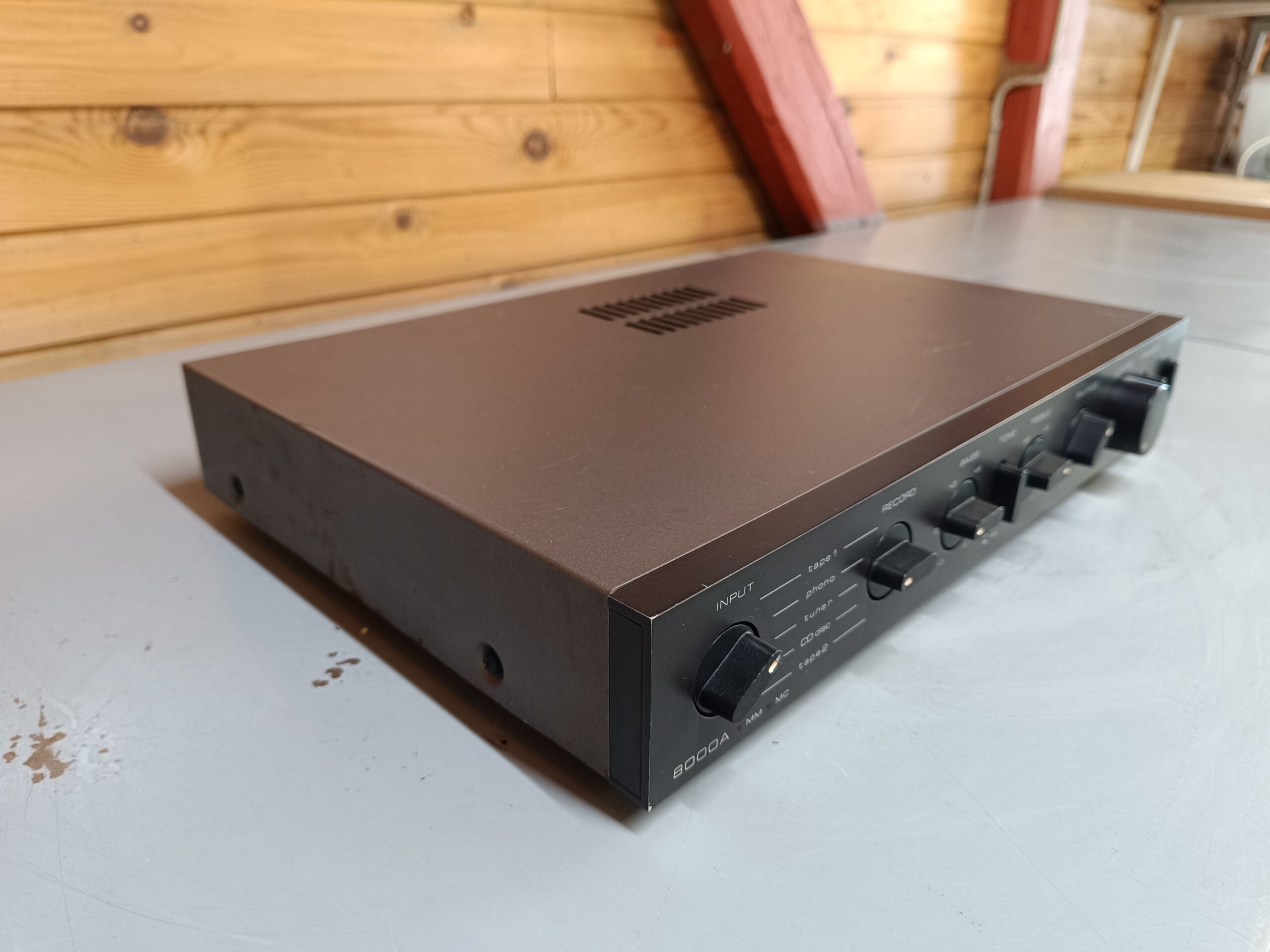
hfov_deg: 71.6
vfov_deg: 56.8
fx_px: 881
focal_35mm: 24
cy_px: 476
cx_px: 635
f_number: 1.88
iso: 573
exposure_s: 1/25
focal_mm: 5.59
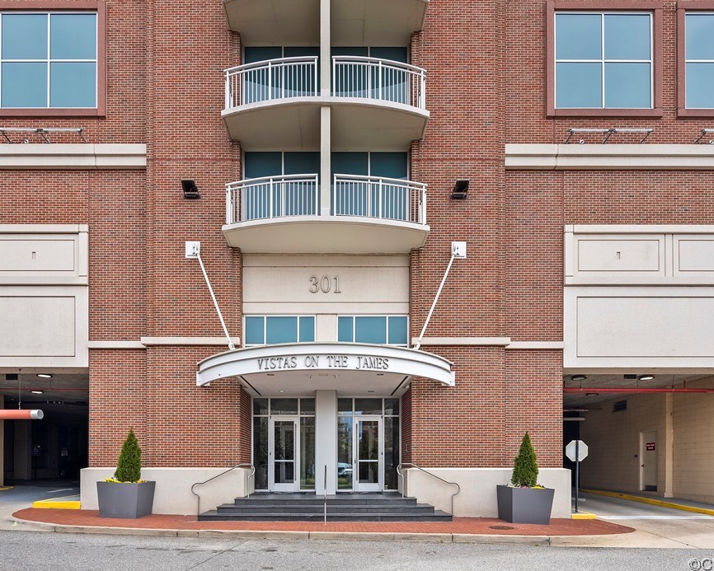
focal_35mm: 20
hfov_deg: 80.2
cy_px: 278
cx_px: 323
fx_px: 423
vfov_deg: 68.1
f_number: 11
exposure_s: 1/125
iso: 800
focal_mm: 17
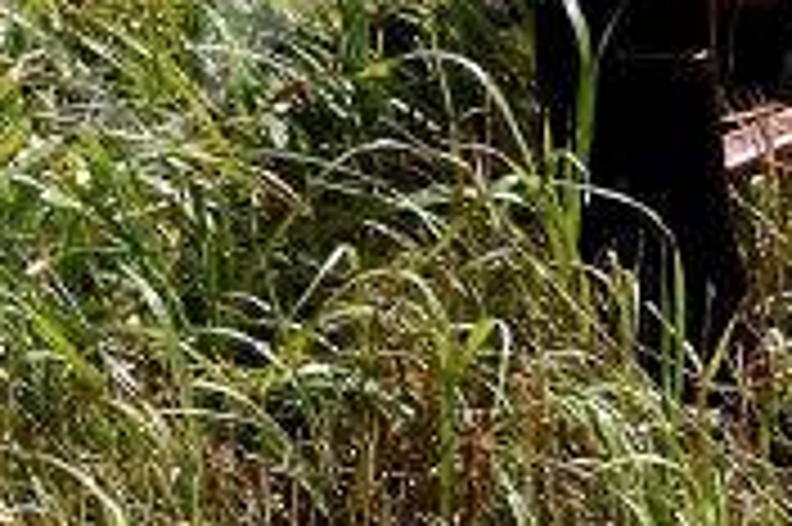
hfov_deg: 6.1
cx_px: -652
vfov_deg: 4.1
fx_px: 7297
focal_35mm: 332
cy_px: -285
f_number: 6.3
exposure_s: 1/160
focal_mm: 30
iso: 100
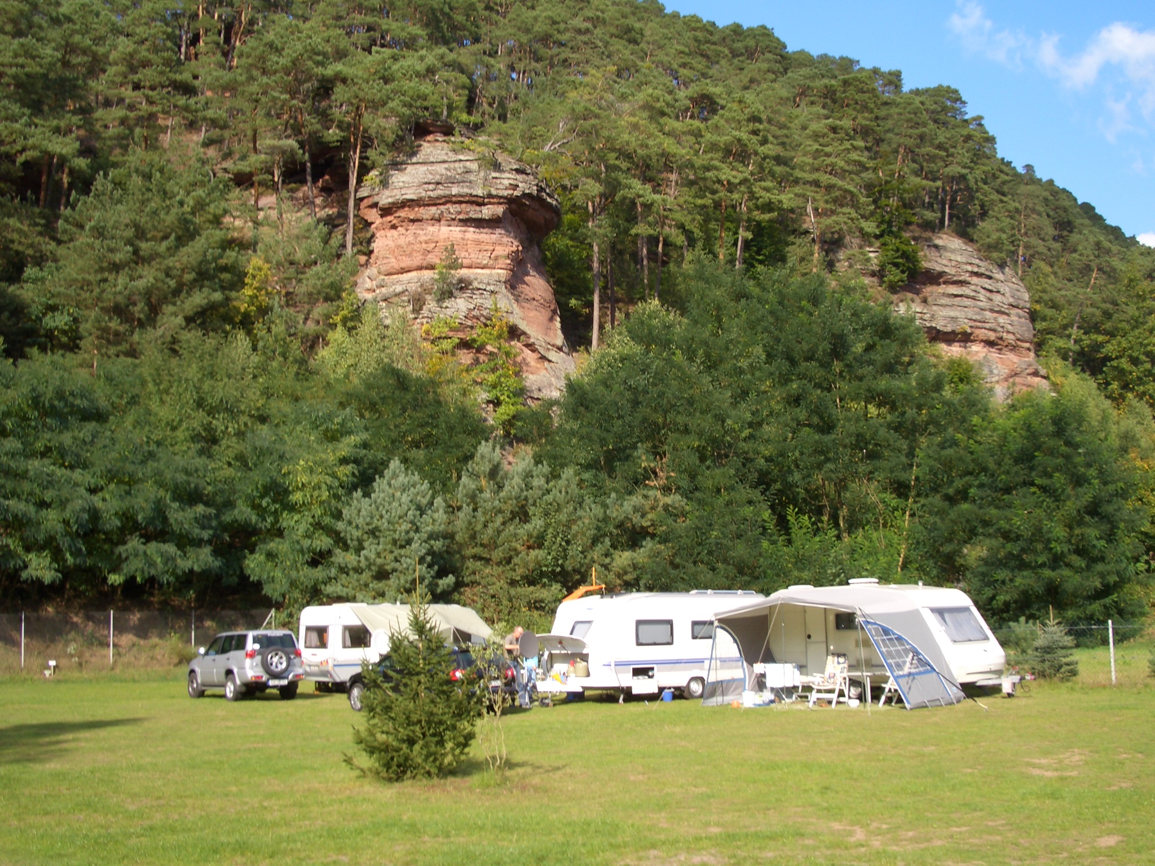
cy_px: 433
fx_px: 1368
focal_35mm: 41
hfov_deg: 45.8
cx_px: 578
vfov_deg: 35.1
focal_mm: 6.8
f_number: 4.6
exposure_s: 1/250
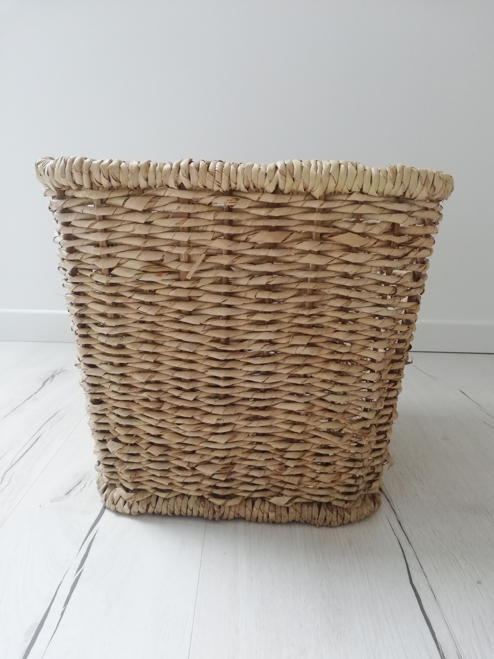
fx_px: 495
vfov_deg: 67.3
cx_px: 247
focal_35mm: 26
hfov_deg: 53.1
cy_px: 330
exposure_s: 1/33.3
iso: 200
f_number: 2.2
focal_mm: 3.81
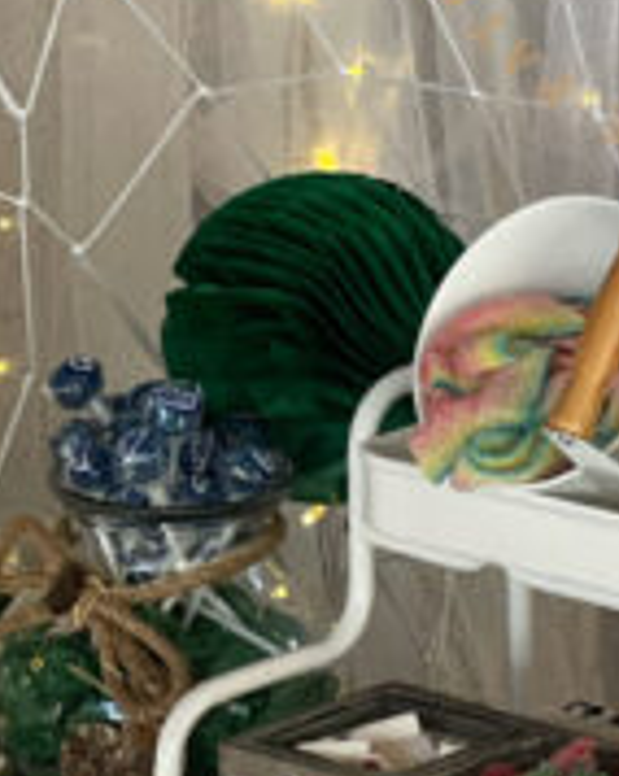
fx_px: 7180
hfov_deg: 4.9
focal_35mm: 313
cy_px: -231
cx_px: 782
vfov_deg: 6.1
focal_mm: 9
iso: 160
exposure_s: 1/50
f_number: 2.8
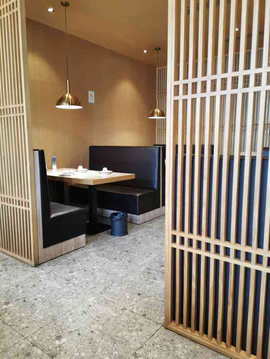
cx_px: 135
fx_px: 281
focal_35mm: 27
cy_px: 180
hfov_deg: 51.4
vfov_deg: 65.3
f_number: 1.6
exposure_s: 1/50
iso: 160
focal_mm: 5.56
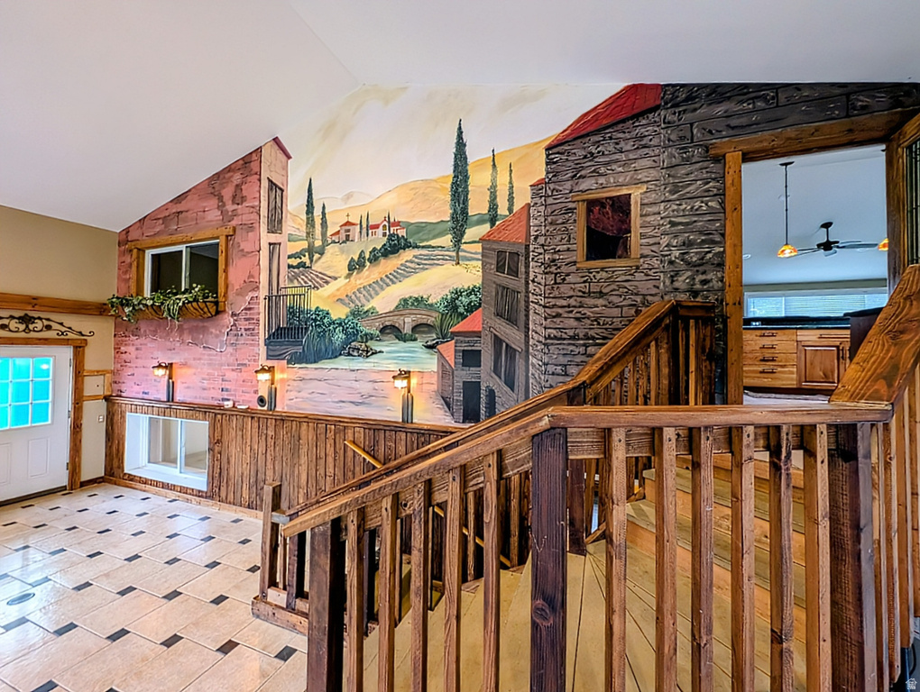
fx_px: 319
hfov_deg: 110.5
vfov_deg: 94.6
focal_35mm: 12
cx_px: 460
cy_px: 346
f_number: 1.95
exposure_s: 1/40
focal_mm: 2.23
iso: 116
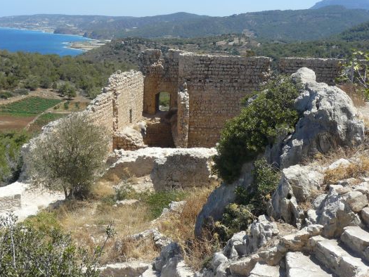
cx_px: 171
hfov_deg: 39.6
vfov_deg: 30.3
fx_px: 512
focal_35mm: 48
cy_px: 127
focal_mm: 6
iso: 100
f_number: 5.6
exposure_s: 1/400
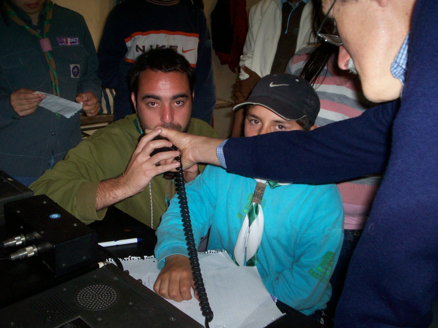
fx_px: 456
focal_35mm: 36
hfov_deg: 51.4
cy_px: 164
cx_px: 219
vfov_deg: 39.7
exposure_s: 1/64
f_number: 4.5
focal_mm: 5.9
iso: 140
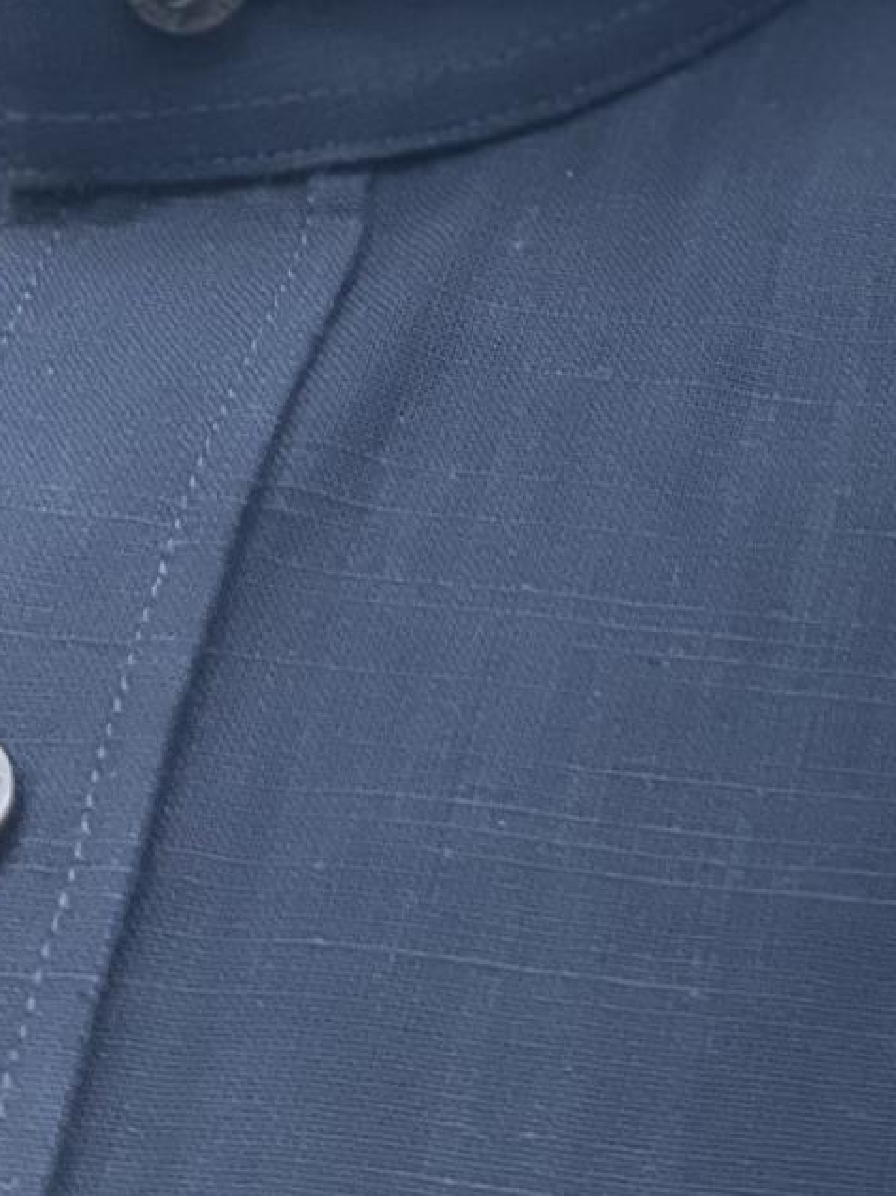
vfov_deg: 11.2
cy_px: -666
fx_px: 5802
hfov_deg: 8.8
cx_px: 609
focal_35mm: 168
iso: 80
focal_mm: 6
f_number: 2
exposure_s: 1/122
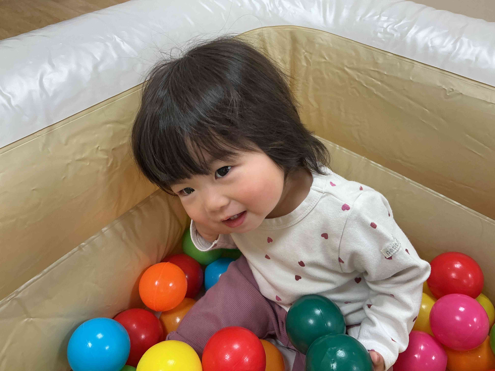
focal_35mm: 29
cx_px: 248
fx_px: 415
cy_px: 186
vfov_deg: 48.2
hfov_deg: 61.7
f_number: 1.8
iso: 50
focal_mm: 3
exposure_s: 1/120
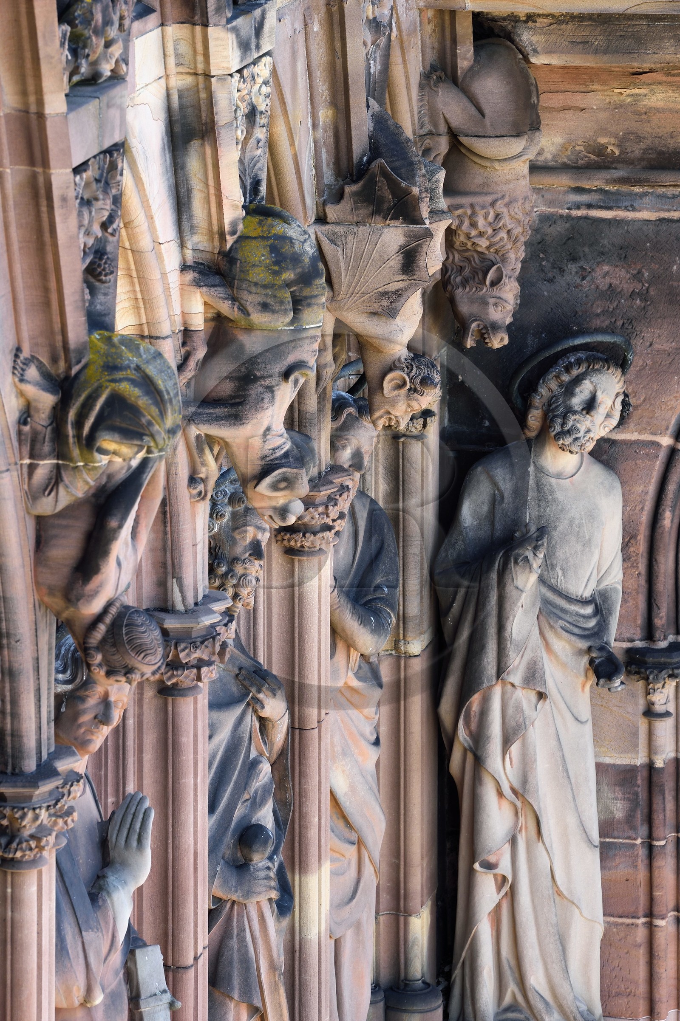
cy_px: 510
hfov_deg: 7.4
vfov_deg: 11.1
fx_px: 5247
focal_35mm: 185
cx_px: 340
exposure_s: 1/100
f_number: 10
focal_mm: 185
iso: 400
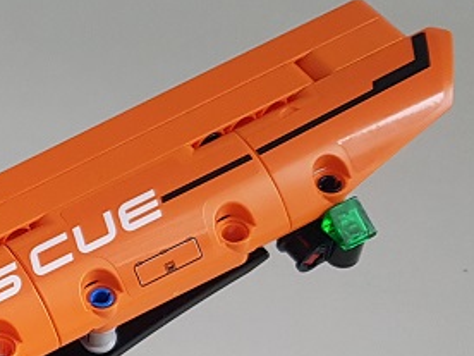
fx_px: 1301
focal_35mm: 95
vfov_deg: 15.1
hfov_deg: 18.5
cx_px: -218
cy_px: 413
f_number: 1.7
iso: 125
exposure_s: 1/50
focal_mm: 4.2
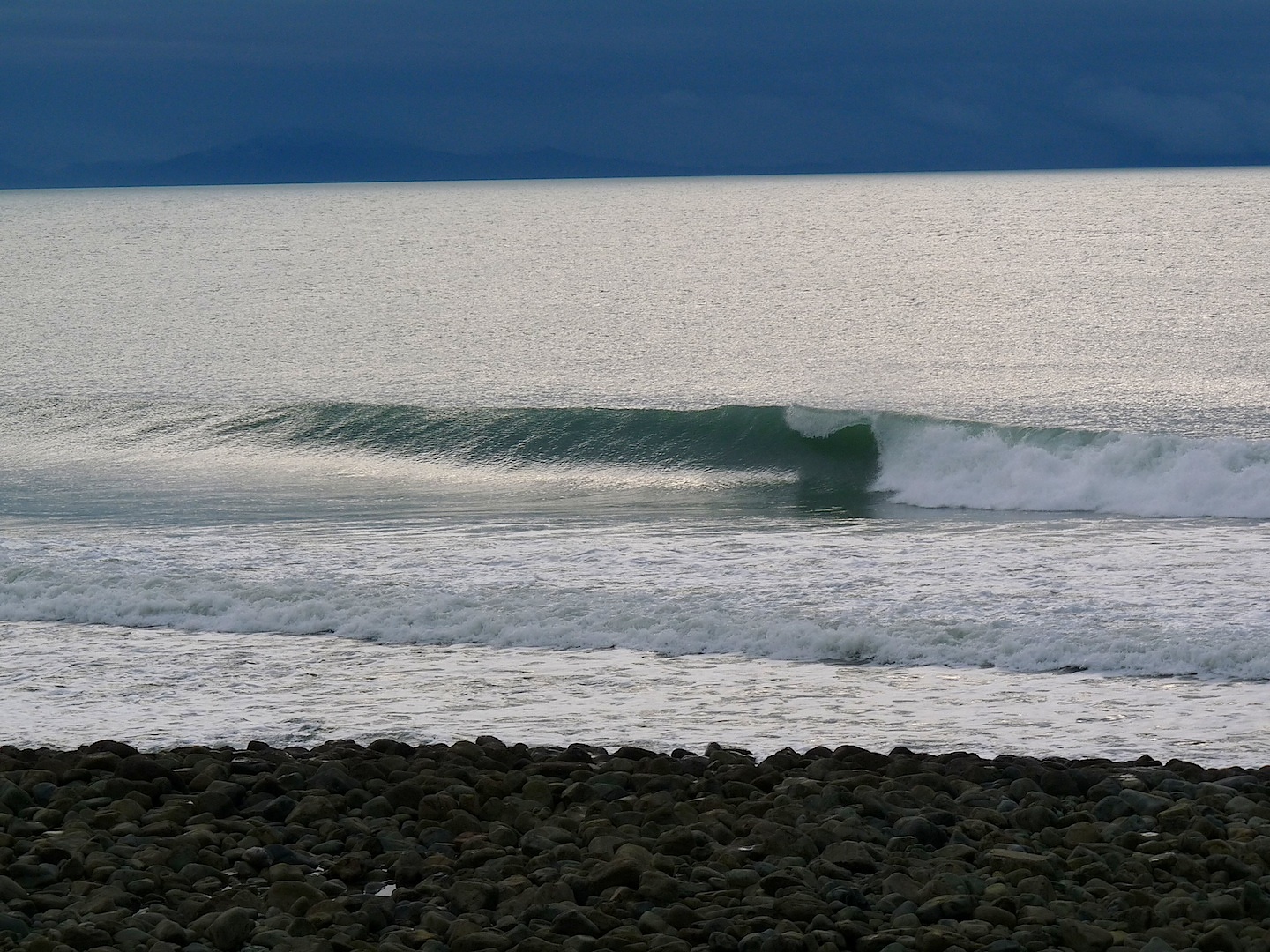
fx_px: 4586
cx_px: 635
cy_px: 476
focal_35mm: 125
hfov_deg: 15.8
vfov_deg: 11.9
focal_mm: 22.3
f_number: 5.6
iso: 100
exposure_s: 1/250
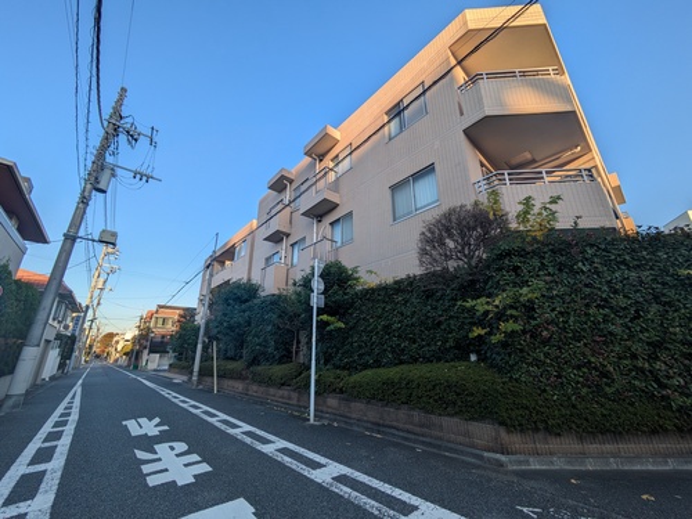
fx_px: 280
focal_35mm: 14
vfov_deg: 85.7
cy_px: 260
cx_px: 346
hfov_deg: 102.1
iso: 48
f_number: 2.2
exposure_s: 1/758
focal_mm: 1.83
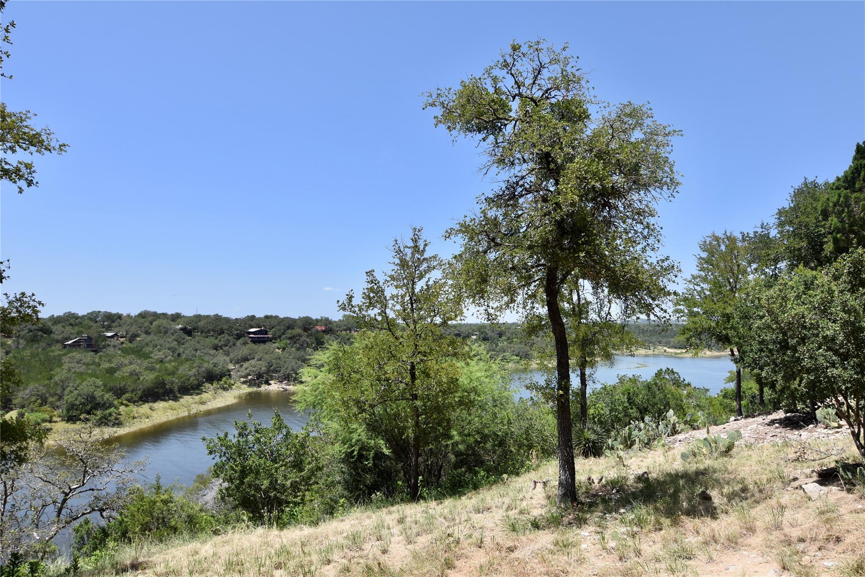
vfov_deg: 56.1
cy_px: 288
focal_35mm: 22
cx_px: 432
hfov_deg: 77.3
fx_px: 541
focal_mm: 15
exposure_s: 1/400
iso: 200
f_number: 10
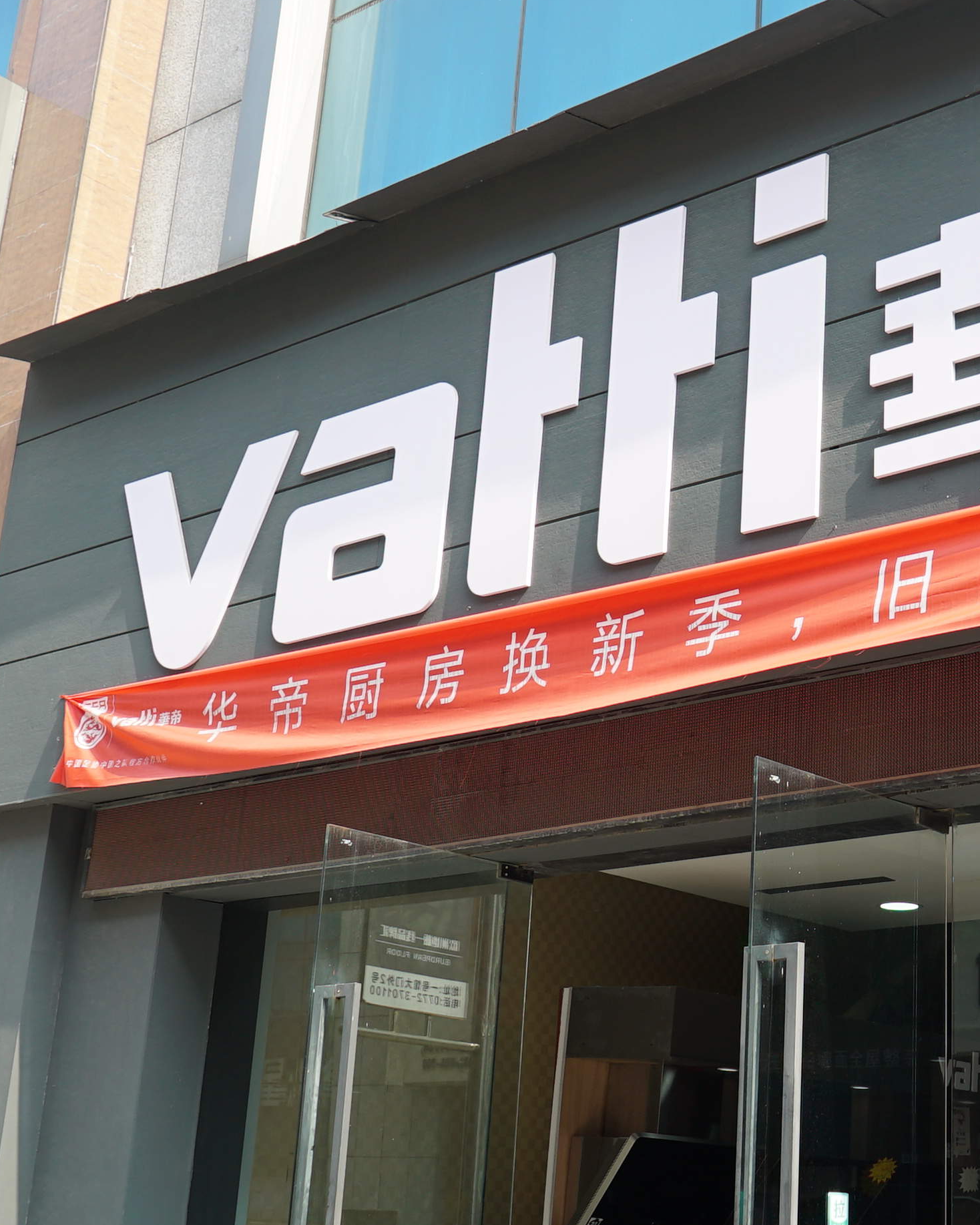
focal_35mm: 51
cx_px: 896
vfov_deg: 36.7
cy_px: 612
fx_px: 1849
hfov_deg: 28.5
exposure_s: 1/80
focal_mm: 24
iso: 100
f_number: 6.3
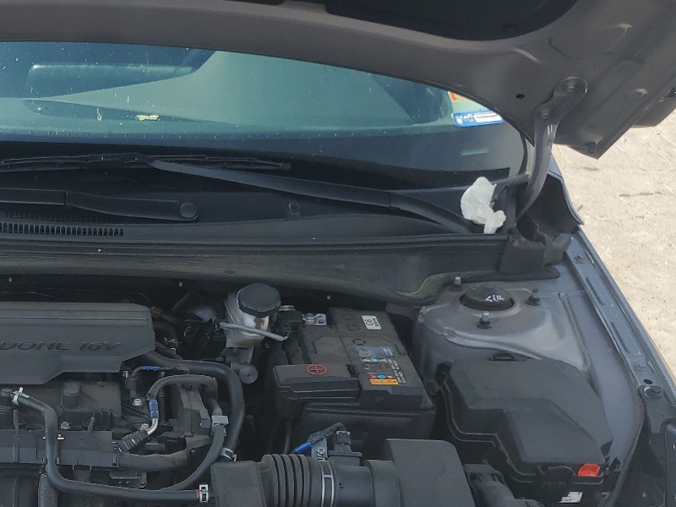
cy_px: 504
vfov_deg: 26.6
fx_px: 1015
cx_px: 91
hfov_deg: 35.1
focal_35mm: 52
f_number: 1.5
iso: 50
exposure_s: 1/1667
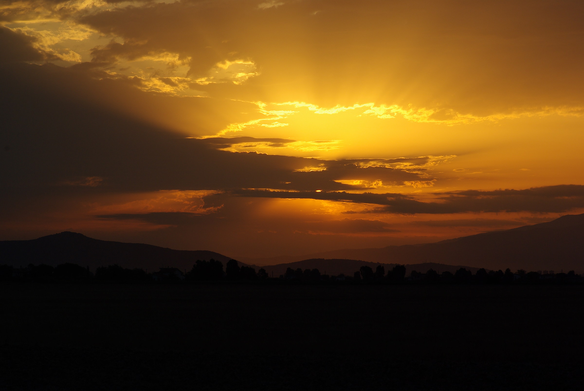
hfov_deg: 13.7
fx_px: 2436
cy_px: 196
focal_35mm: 150
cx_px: 292
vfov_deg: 9.2
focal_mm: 100
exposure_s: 1/125
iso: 100
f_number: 11
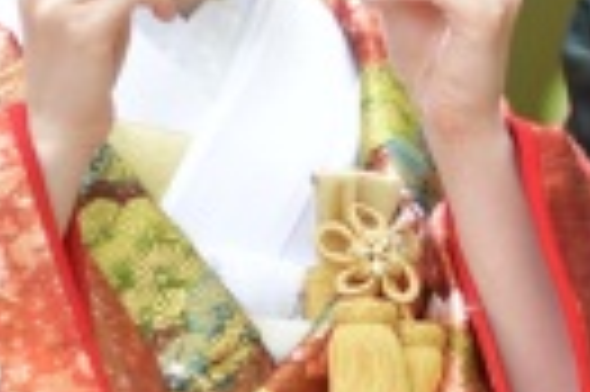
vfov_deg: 2.6
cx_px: 685
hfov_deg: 4.0
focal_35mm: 521
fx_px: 8528
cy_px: -2
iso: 64
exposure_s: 1/100
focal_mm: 85
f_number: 1.4
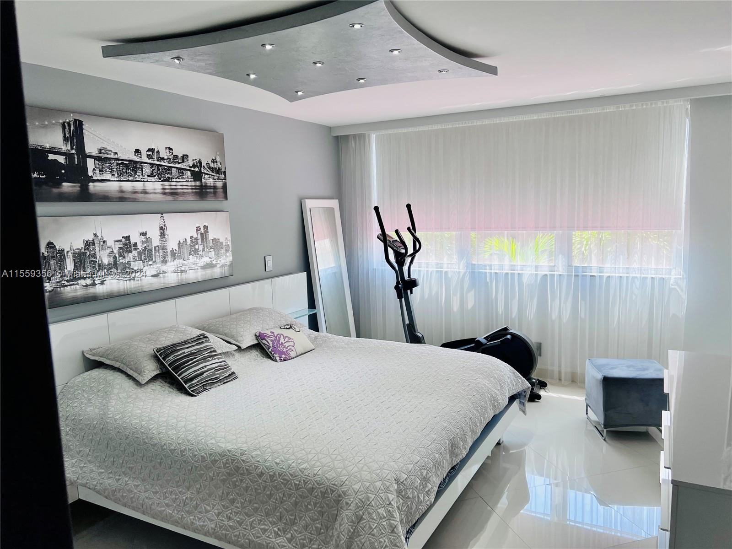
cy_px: 274
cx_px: 366
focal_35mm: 26
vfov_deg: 53.1
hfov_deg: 67.3
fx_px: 550
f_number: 1.5
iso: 40
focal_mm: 5.7
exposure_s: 1/163
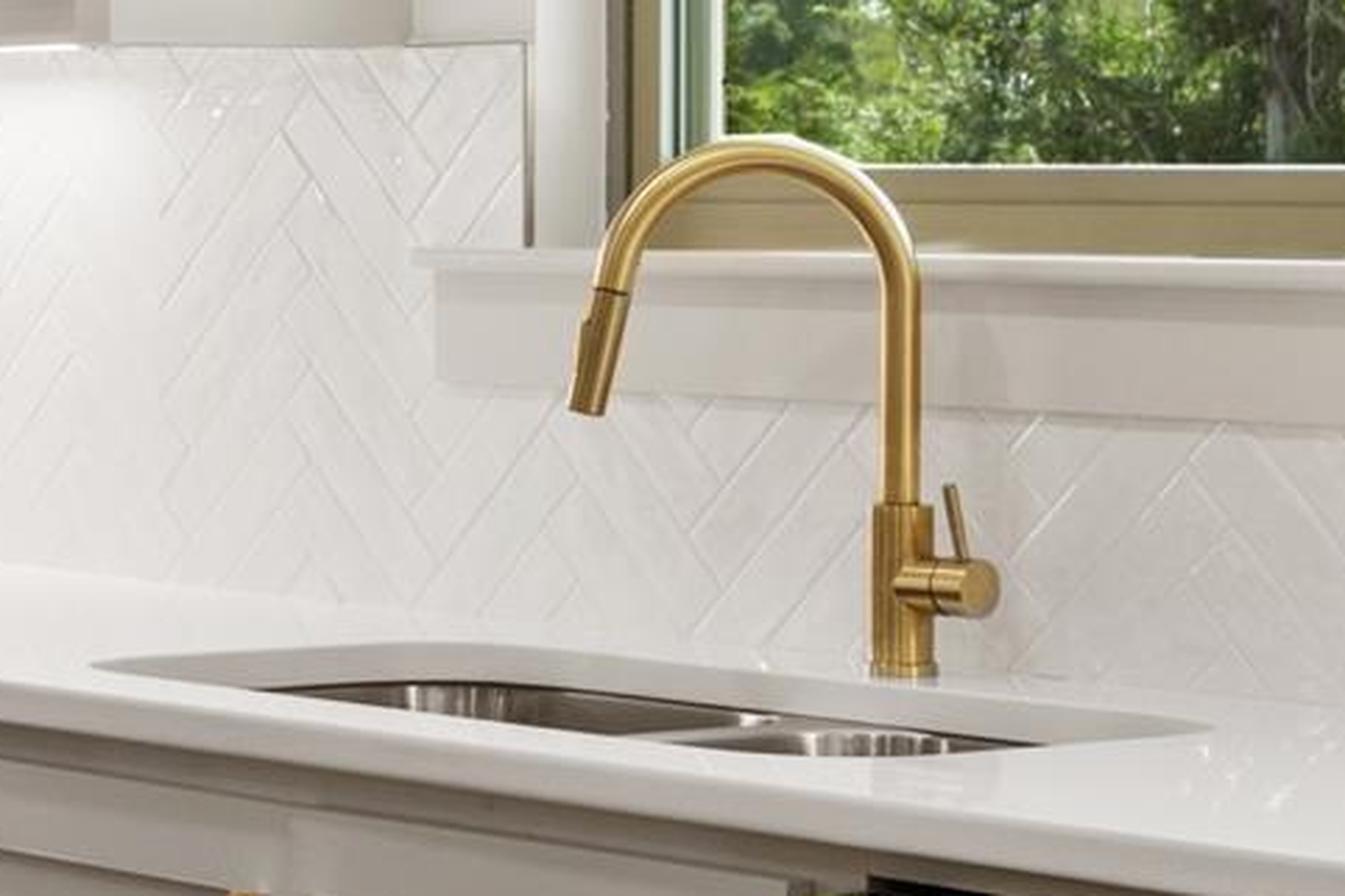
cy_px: 135
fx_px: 5228
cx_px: -572
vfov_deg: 9.8
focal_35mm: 140
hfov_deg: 13.9
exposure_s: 1/8
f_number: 9
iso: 200
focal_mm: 18
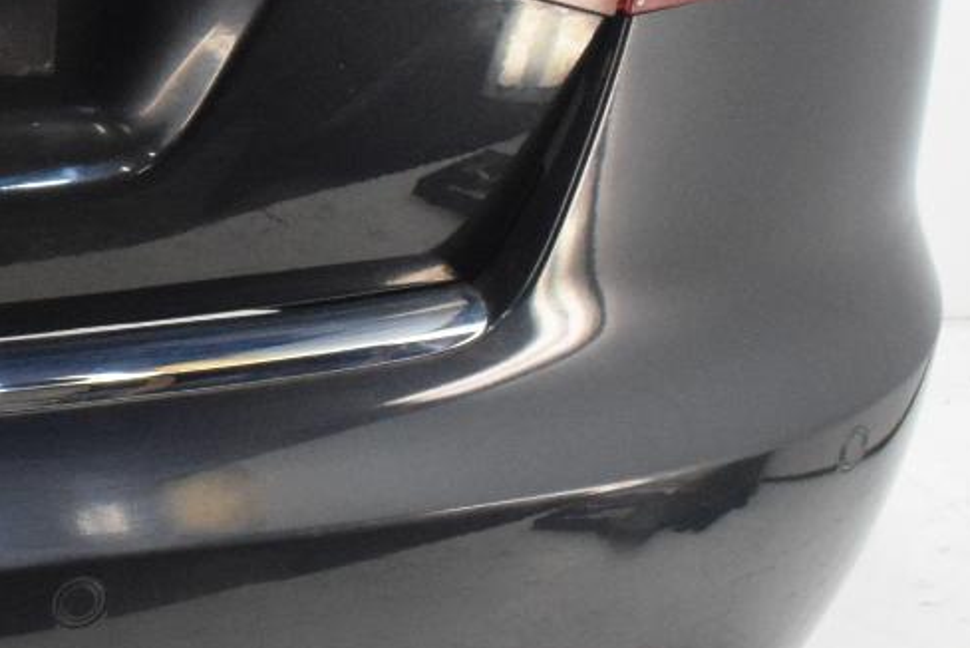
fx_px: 3181
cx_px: -608
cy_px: 54
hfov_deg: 15.6
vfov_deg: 11.5
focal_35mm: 118
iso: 3200
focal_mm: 24
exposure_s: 1/100
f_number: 9
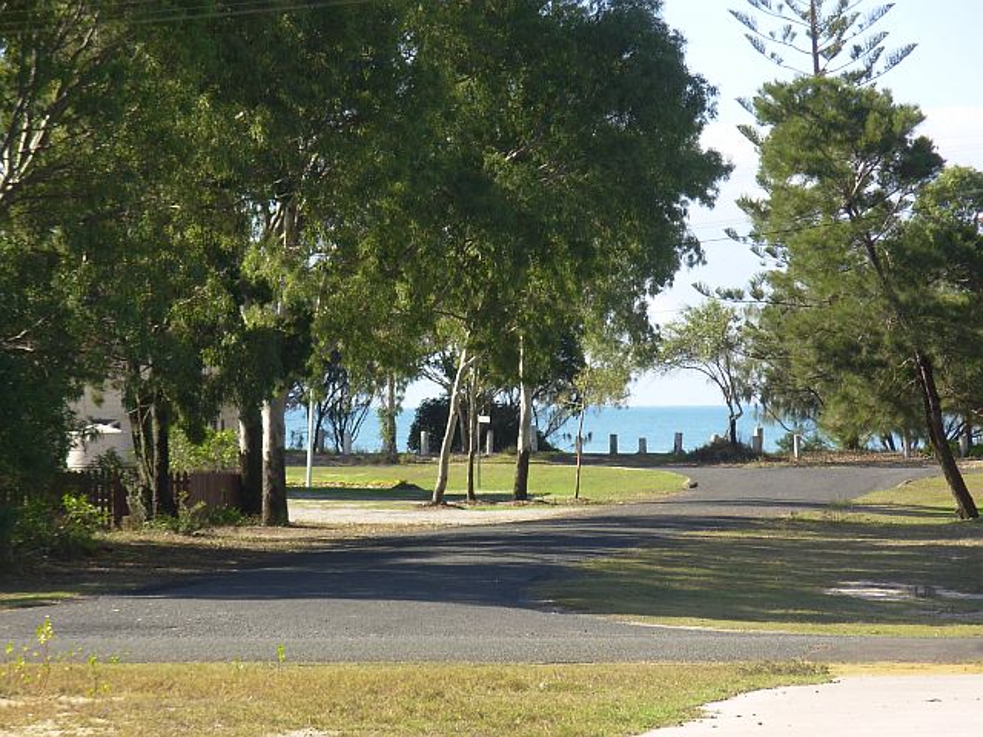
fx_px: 5395
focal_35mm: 190
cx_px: 492
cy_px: 368
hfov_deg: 10.4
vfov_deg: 7.8
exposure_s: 1/197
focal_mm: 31.4
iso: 50
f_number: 5
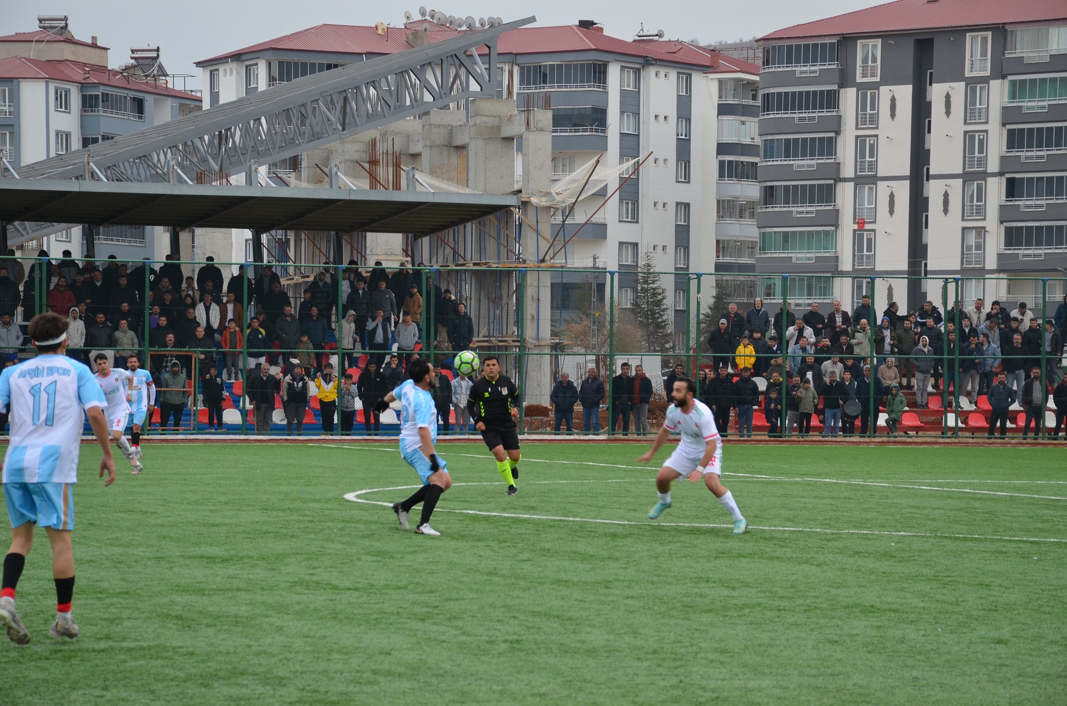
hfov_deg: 17.1
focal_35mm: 120
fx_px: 3549
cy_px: 353
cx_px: 534
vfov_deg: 11.4
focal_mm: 80
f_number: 8
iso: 200
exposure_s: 1/250
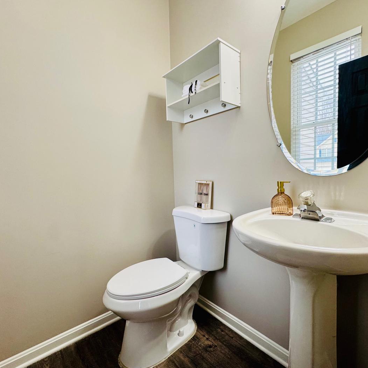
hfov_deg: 83.9
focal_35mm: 17
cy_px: 184
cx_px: 190
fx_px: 204
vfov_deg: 84.0
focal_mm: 2.22
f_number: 2.2
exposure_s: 1/120
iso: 160
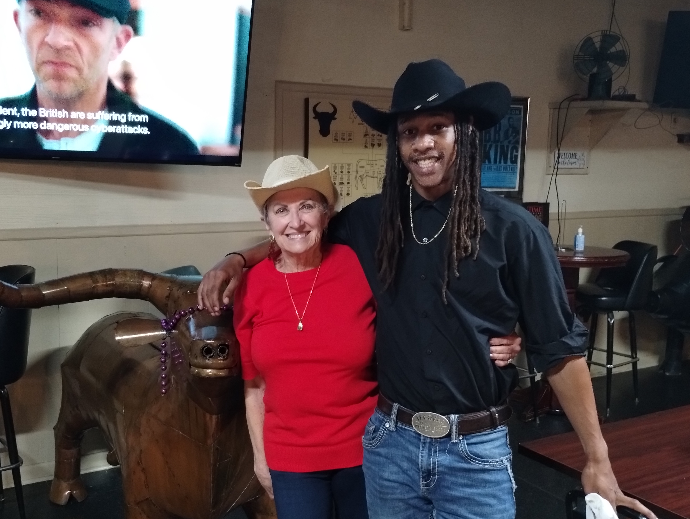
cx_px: 289
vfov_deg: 38.7
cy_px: 275
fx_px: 739
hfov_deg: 49.9
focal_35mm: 37
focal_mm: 4.27
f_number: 1.8
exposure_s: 1/20
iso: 1484
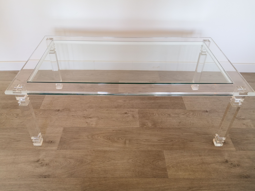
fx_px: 199
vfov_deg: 51.4
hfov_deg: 65.3
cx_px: 128
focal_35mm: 27
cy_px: 96
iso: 125
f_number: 1.6
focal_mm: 3.95
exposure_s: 1/50
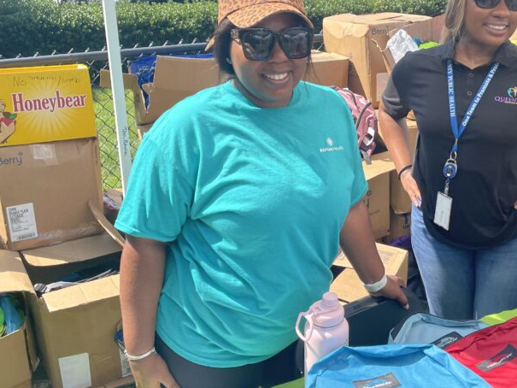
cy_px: 155
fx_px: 657
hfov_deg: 42.5
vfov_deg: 32.8
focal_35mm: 44
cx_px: 331
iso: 32
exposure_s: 1/1401
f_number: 1.6
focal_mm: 4.2
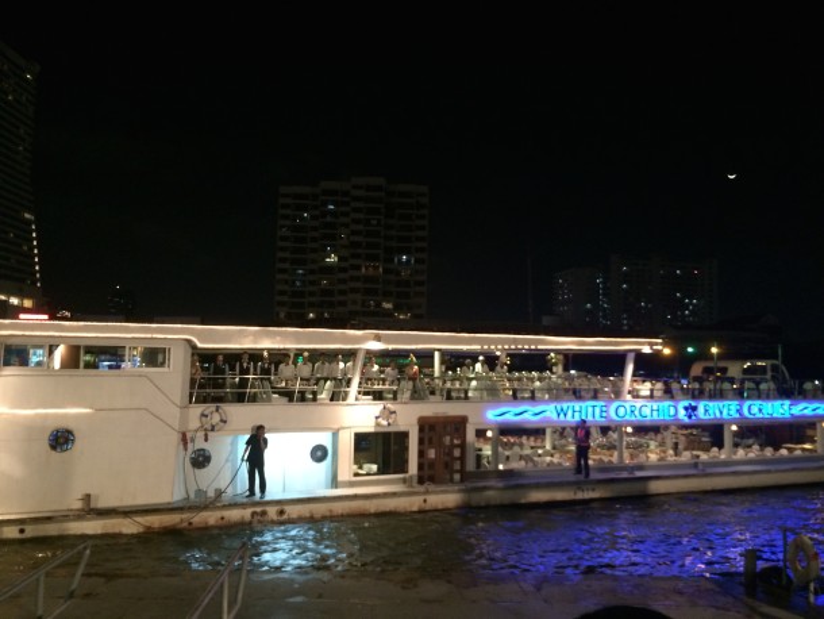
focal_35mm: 30
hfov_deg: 59.9
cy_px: 310
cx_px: 412
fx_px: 714
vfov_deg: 46.8
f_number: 2.2
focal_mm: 4.12
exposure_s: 1/15
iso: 320
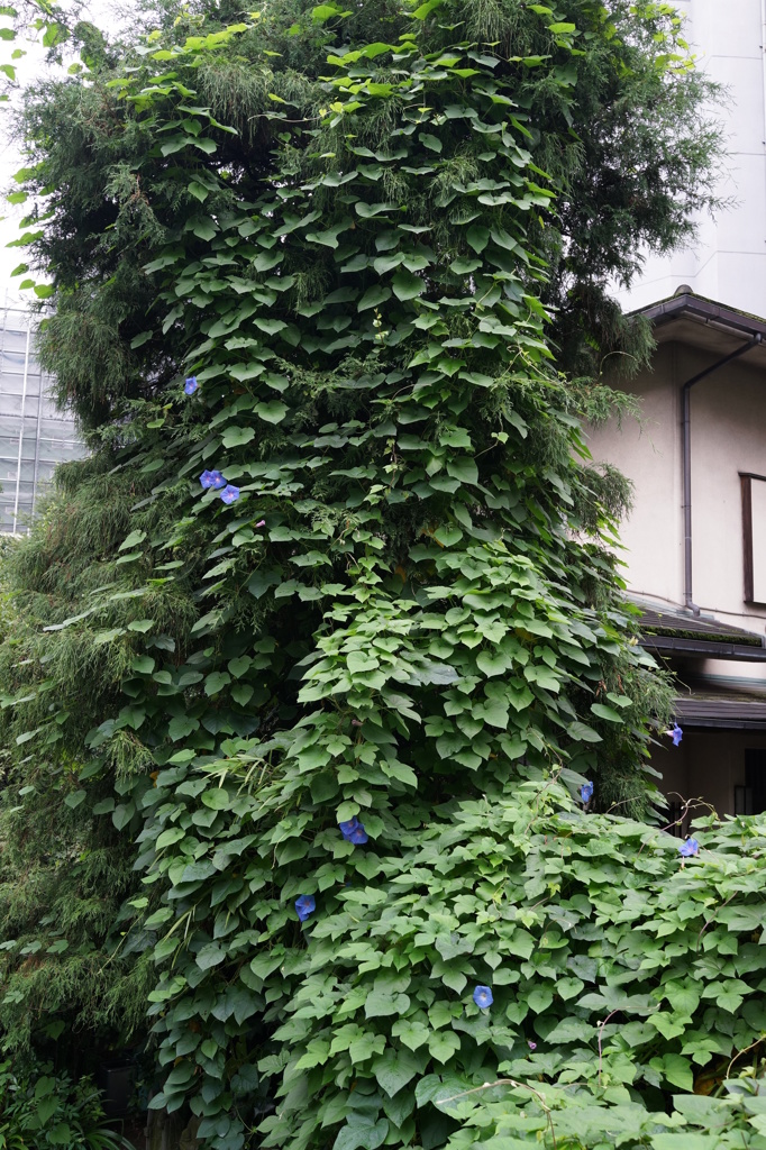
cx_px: 383
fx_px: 1118
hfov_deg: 37.8
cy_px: 575
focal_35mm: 35
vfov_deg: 54.4
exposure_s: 1/80
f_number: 5.6
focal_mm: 35
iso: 500
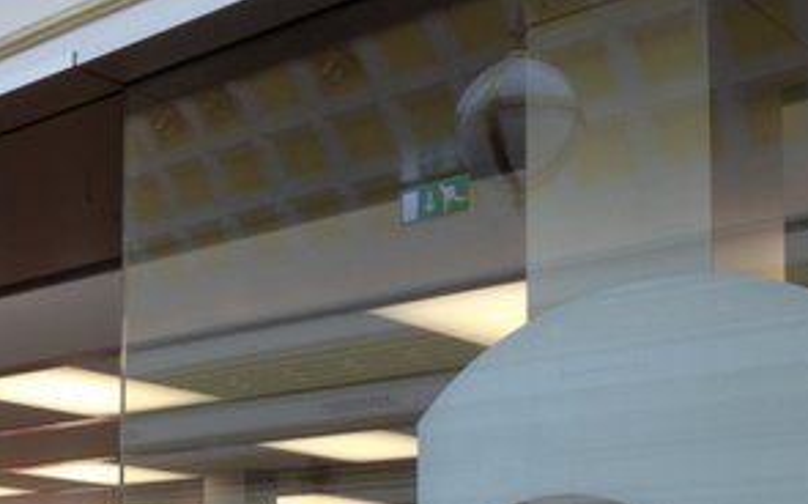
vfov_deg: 17.3
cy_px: 549
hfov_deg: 27.0
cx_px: 44
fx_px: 1607
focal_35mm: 73
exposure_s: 1/120
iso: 50
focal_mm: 4.28
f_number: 2.4
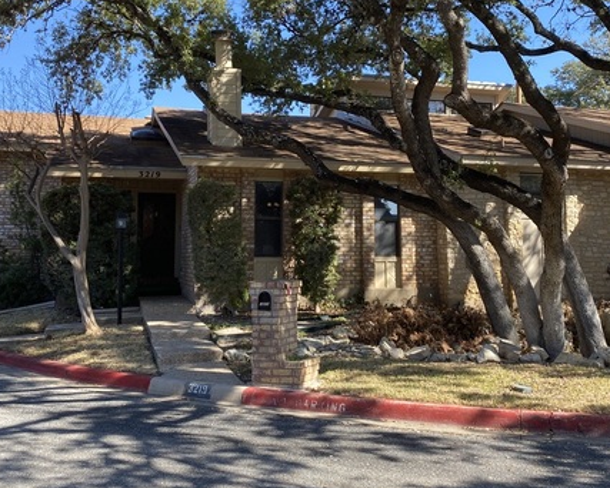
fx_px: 686
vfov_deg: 38.9
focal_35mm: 38
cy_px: 181
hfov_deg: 47.9
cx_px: 310
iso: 32
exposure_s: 1/767
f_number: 1.8
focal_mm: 4.25
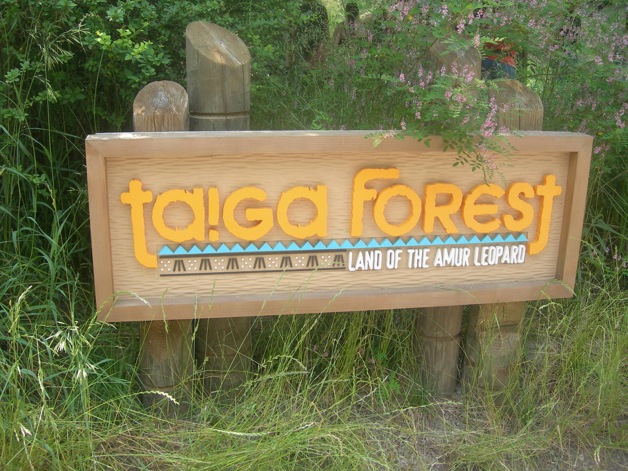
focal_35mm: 38
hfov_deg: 49.0
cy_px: 236
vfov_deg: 37.7
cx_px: 314
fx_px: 689
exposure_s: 1/210
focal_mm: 7.8
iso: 50
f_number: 2.8
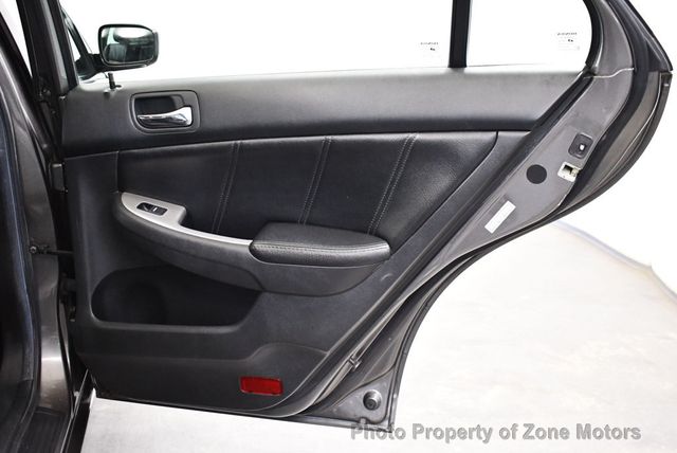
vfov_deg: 33.5
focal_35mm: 40
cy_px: 226
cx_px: 338
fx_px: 753
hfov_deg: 48.4
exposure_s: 1/60
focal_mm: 20
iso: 3600
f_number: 3.8
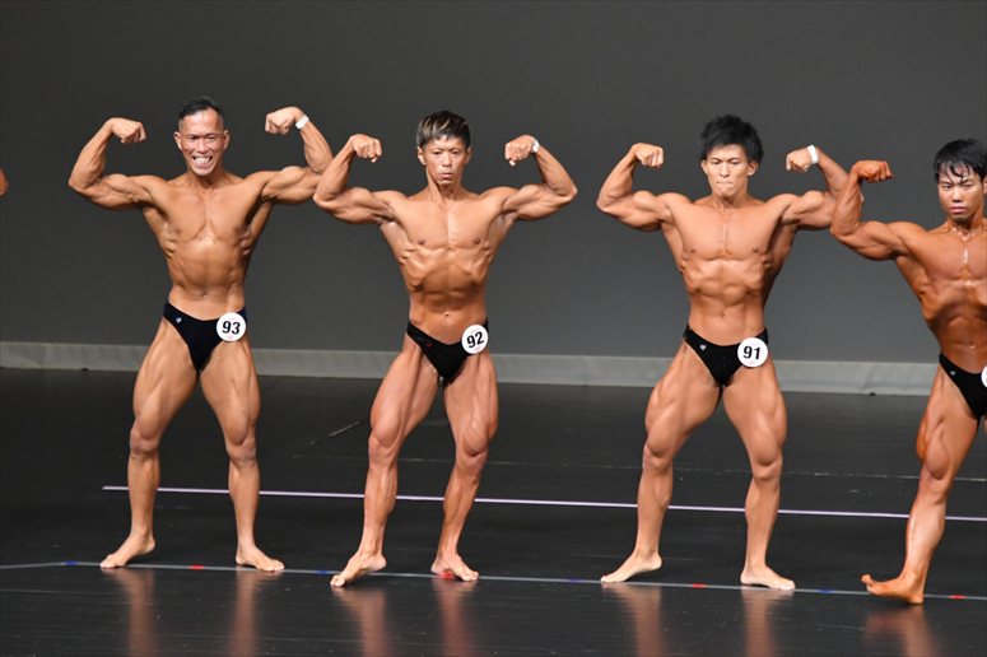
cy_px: 328
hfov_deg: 6.5
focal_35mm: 315
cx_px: 494
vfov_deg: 4.4
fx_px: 8632
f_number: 5.6
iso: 5000
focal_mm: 210
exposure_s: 1/400
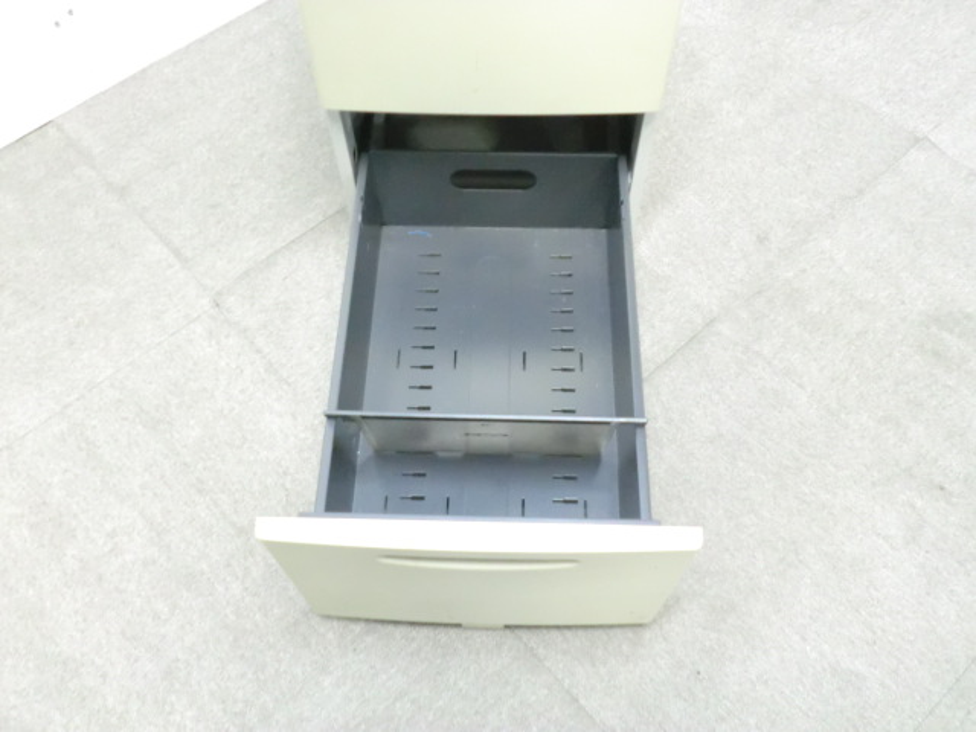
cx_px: 488
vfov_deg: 44.2
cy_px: 366
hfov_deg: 56.8
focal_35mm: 32
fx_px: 902
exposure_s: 1/13
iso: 800
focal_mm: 5.8
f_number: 3.5
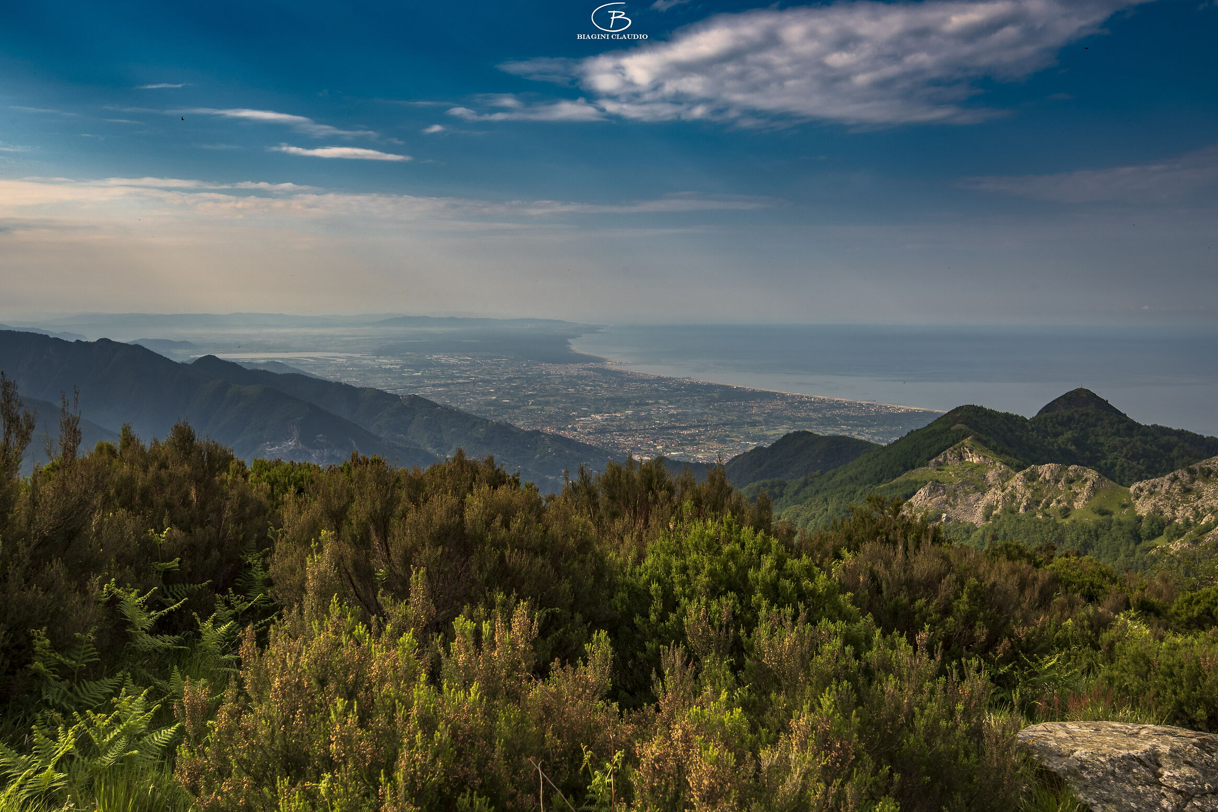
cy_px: 408
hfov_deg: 53.1
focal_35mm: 36
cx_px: 602
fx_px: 1218
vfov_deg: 36.9
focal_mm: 35
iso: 100
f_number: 11
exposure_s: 1/200
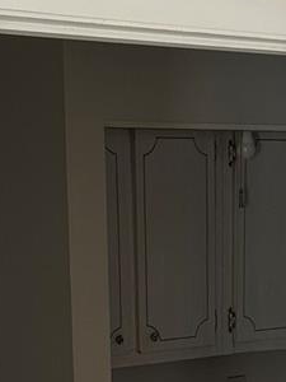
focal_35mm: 104
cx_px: 75
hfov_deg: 14.2
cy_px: 509
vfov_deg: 17.6
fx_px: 1146
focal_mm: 5.7
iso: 200
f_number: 1.5
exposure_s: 1/60
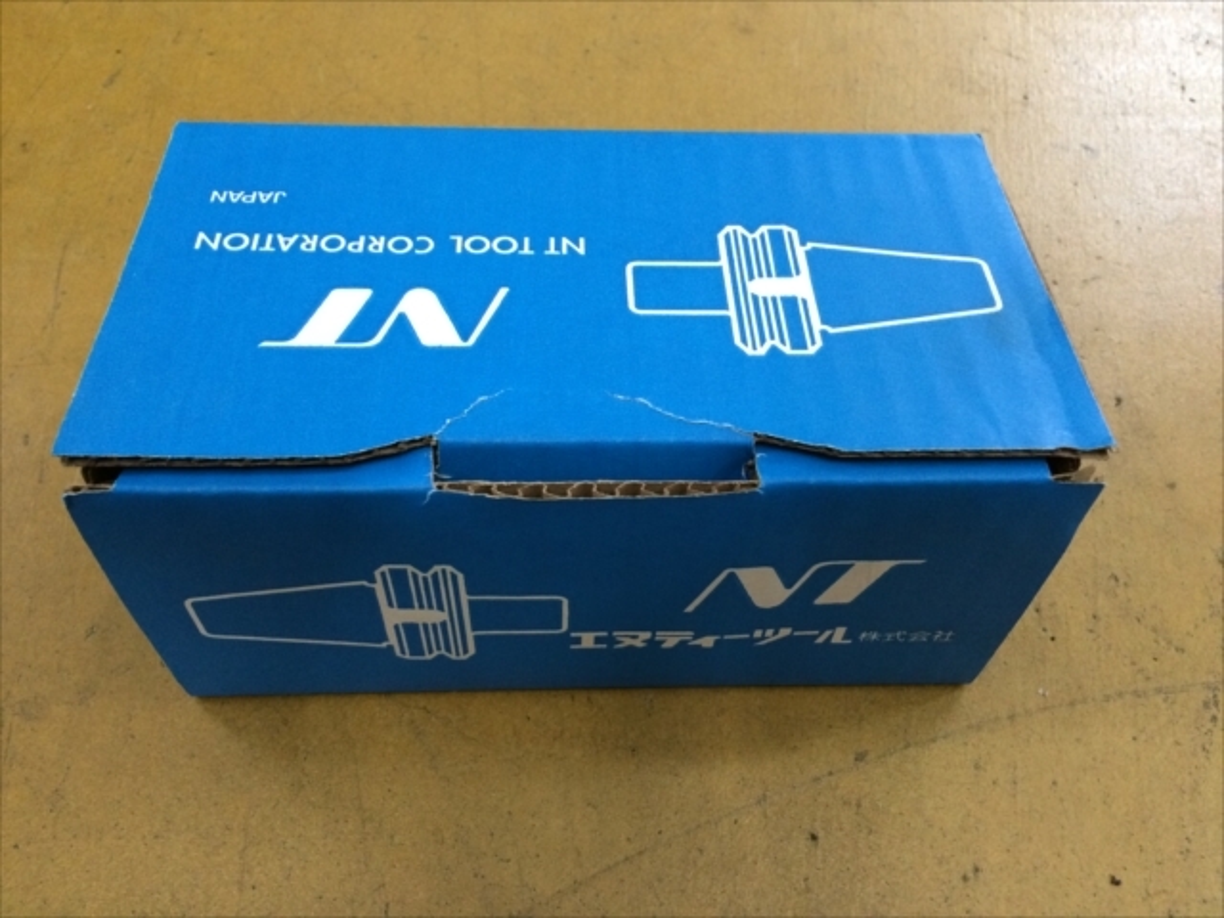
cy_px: 459
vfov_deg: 48.2
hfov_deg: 61.7
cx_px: 612
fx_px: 1025
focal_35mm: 29
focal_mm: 4.15
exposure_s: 1/30
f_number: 2.2
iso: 200
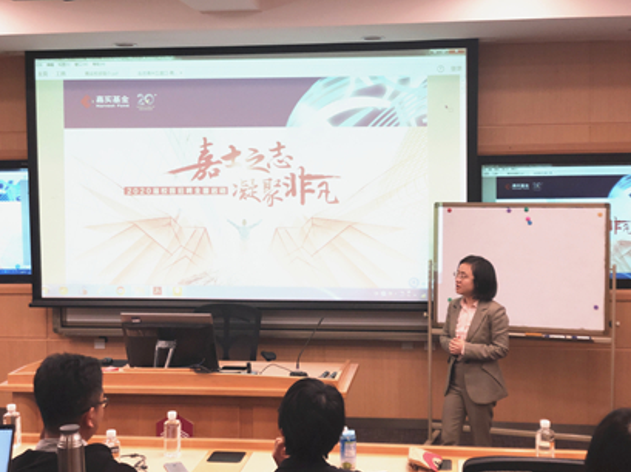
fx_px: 983
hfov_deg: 35.6
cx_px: 308
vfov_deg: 27.0
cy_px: 233
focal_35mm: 54
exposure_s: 1/36
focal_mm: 6
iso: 100
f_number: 2.4
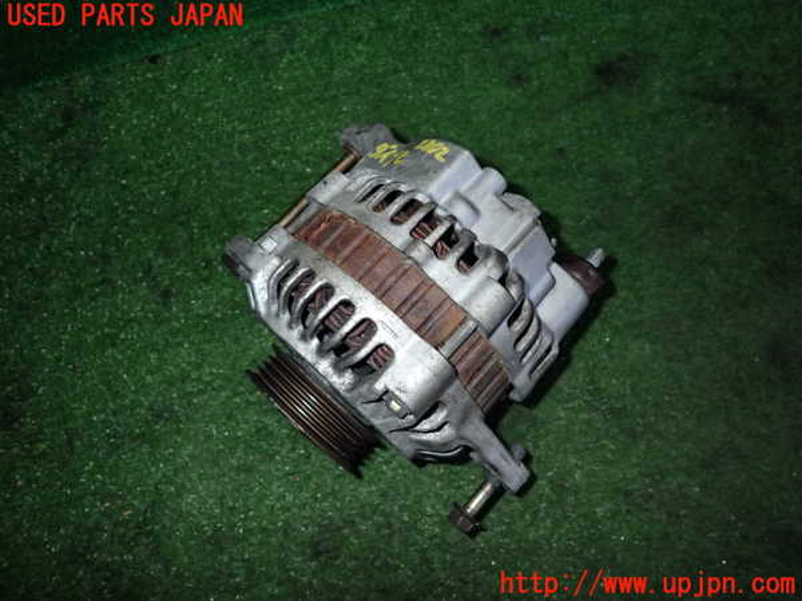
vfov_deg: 54.9
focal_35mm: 25
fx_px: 579
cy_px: 300
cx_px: 401
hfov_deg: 69.4
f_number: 5.6
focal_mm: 4.5
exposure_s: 1/100
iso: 400
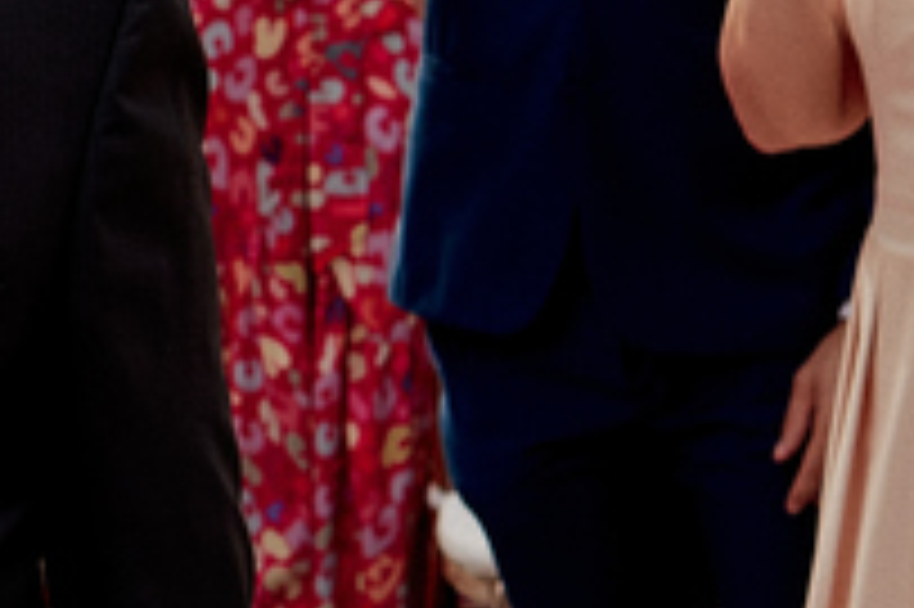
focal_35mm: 207
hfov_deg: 9.5
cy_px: 11
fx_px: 5251
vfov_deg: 6.6
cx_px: -752
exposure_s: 1/200
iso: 100
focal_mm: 35
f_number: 4
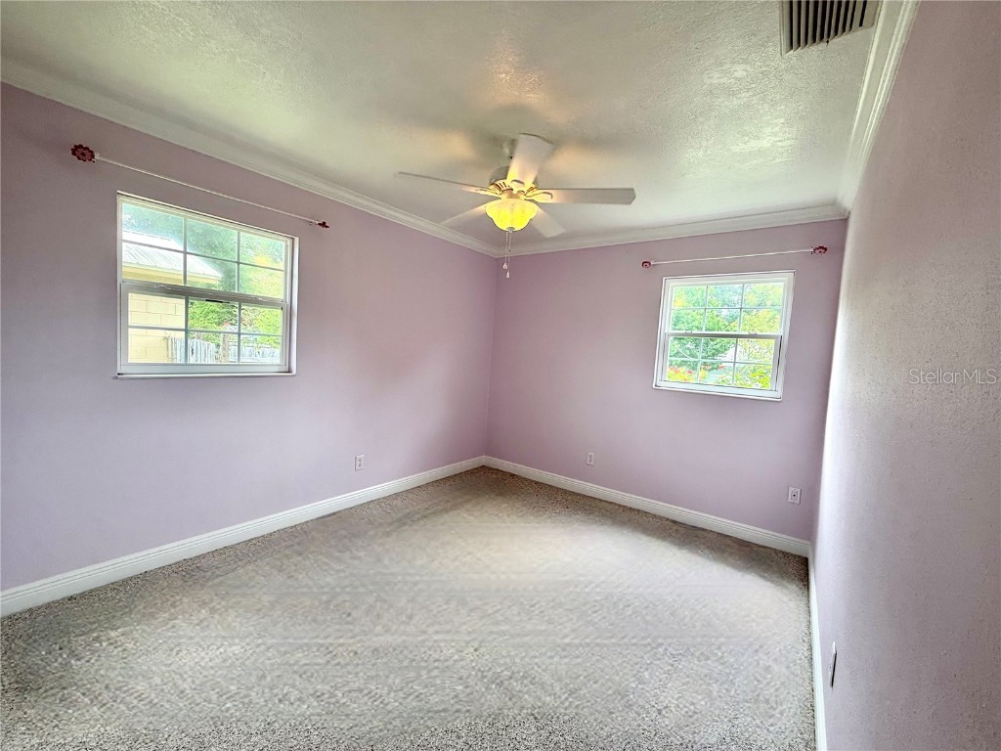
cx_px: 500
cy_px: 376
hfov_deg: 102.1
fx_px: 405
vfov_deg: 85.7
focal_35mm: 14
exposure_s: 1/120
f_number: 2.2
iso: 80
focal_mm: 2.22
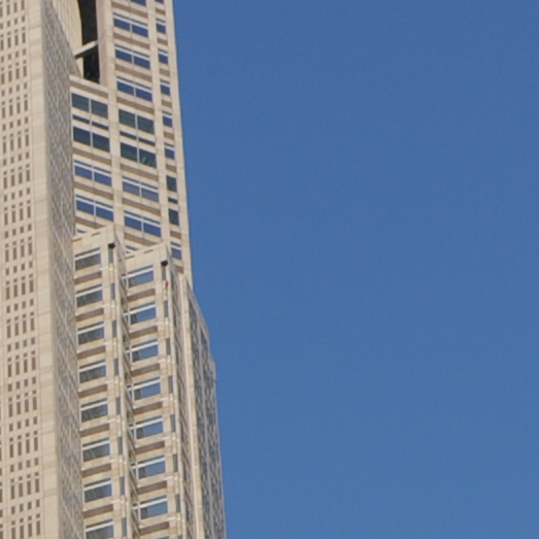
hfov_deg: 9.9
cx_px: -473
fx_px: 2924
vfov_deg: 9.6
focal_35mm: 166
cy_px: 1183
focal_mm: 24
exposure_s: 1/800
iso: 200
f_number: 8
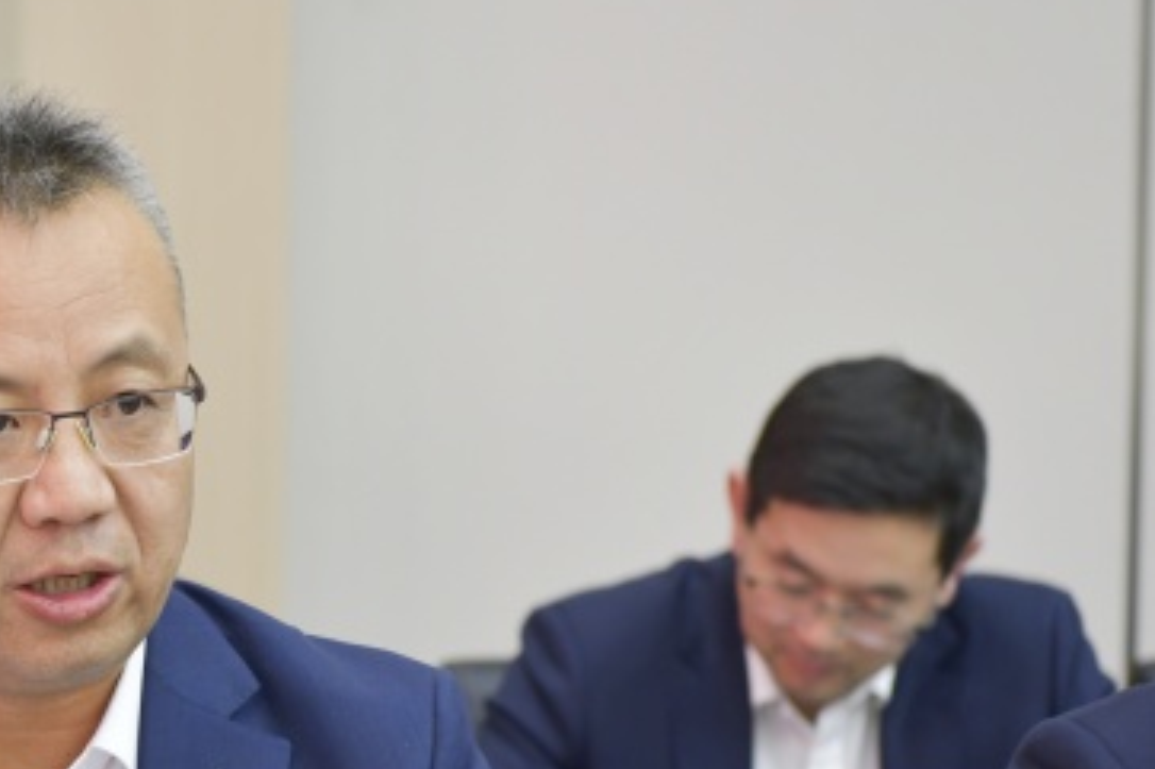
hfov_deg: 14.0
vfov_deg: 9.4
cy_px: 728
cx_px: 96
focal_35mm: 145
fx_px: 4650
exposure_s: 1/80
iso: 1000
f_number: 4
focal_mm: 70
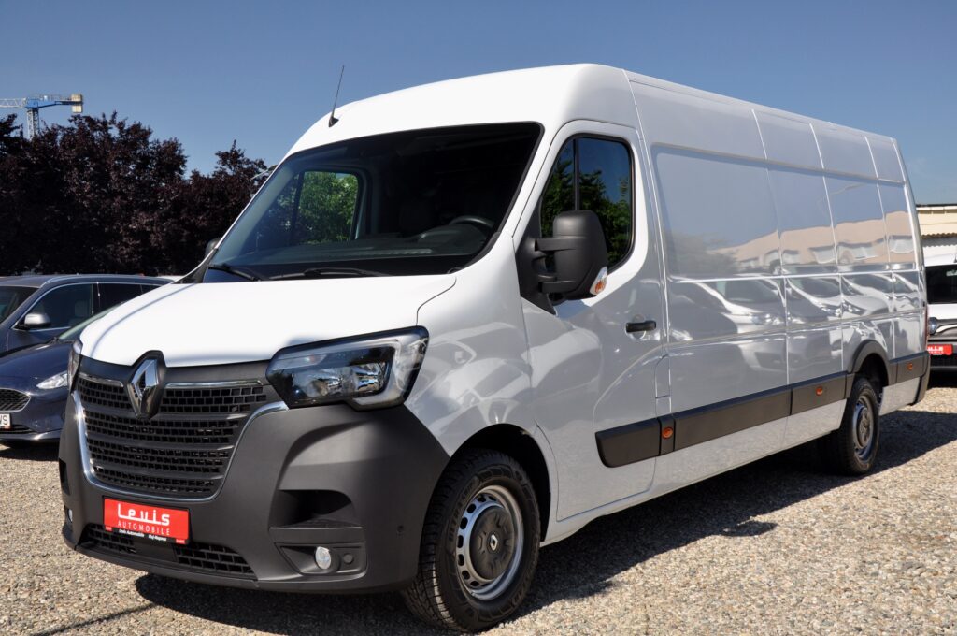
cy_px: 318
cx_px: 478
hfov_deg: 49.6
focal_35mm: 39
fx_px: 1035
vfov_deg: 34.1
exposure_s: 1/400
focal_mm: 26
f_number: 10
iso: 500
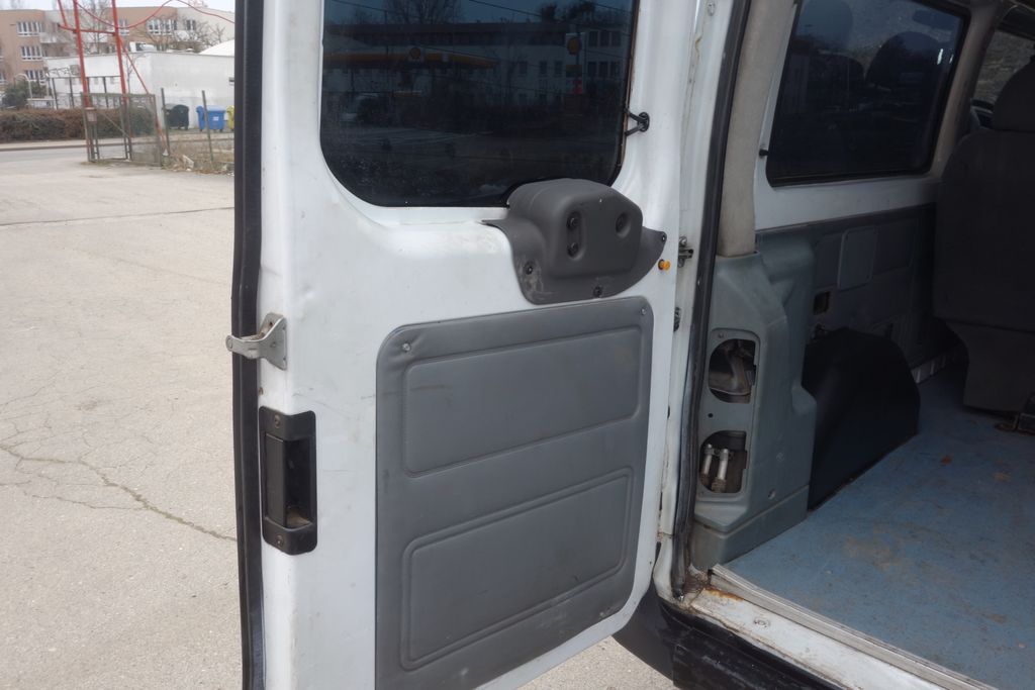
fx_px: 805
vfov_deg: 46.4
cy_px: 345
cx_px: 518
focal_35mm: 28
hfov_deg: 65.5
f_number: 9
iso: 125
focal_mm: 10.4
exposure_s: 1/30
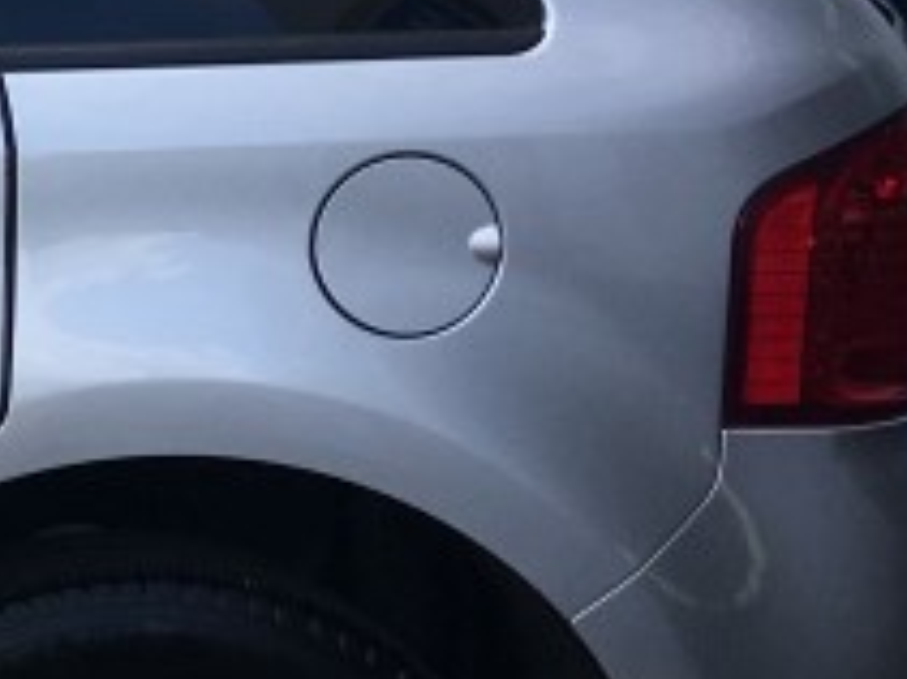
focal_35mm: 141
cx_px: -1109
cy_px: 352
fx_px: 3692
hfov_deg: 11.9
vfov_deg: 10.5
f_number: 2.2
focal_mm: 4.15
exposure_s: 1/793
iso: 25
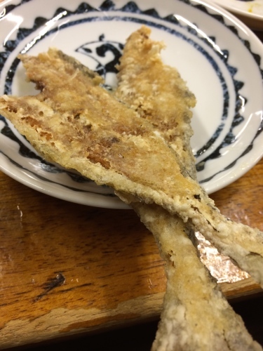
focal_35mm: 29
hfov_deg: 48.2
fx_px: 294
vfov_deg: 61.7
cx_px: 132
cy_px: 176
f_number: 2.2
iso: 100
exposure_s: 1/33
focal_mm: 4.15
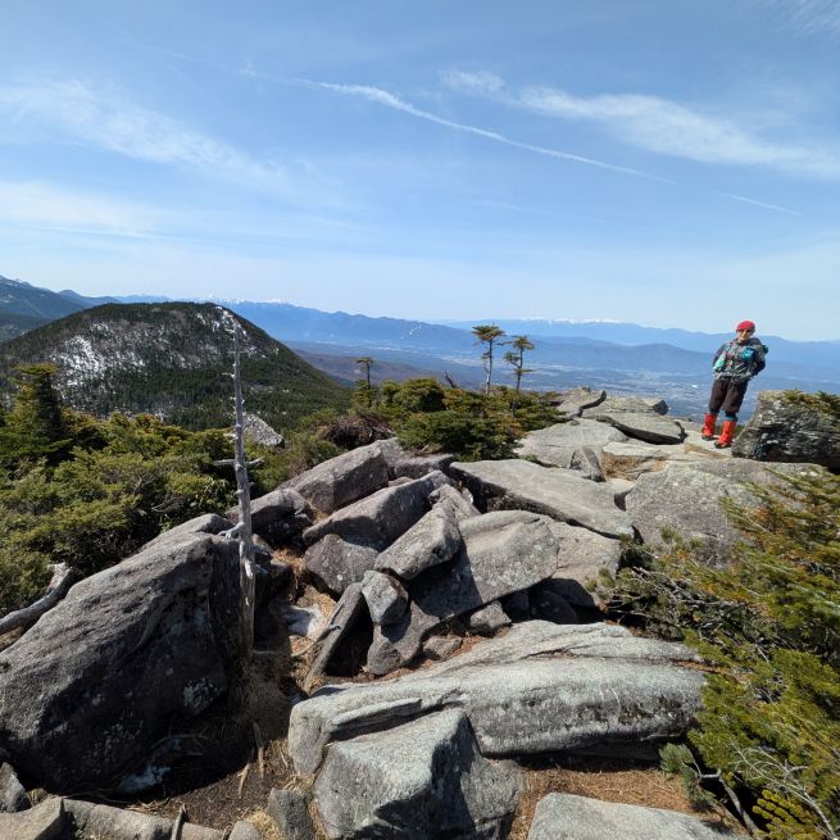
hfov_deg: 82.8
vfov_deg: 84.0
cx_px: 331
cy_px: 413
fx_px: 467
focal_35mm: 17
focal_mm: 1.83
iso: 49
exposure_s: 1/1527
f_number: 2.2
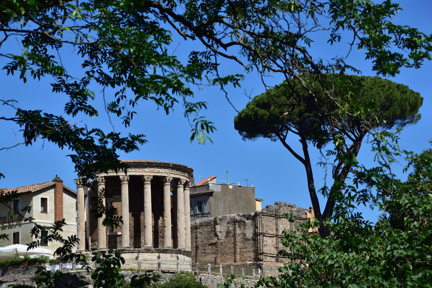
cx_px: 216
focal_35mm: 120
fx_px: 1440
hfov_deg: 17.1
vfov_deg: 11.4
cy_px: 144
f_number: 10
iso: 200
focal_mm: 120
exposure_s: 1/500
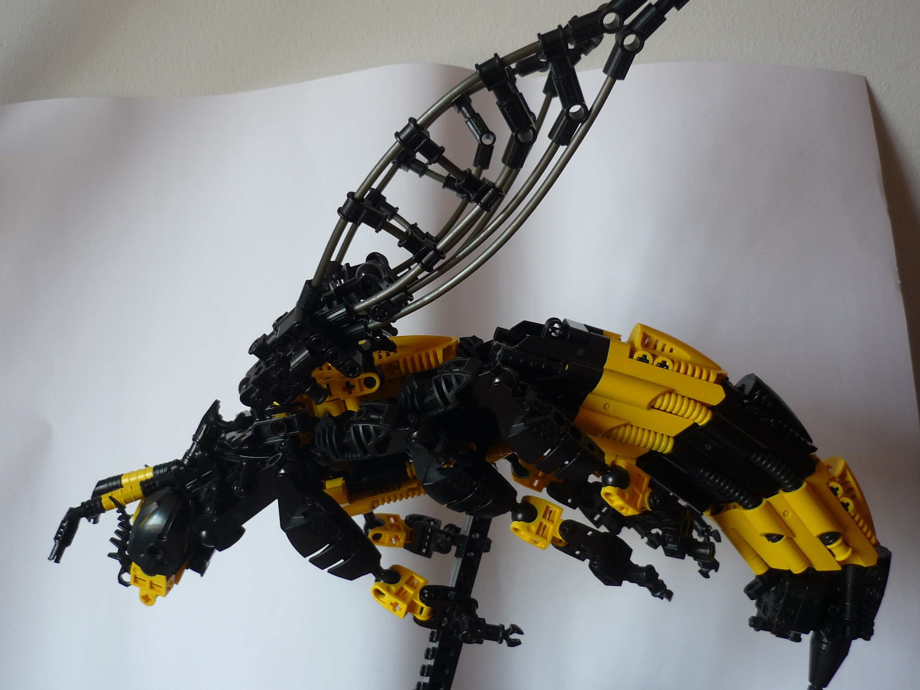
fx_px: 1010
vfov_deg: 37.7
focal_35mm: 38
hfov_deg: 48.9
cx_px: 408
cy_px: 353
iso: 100
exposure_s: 1/60
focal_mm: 5.5
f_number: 2.8
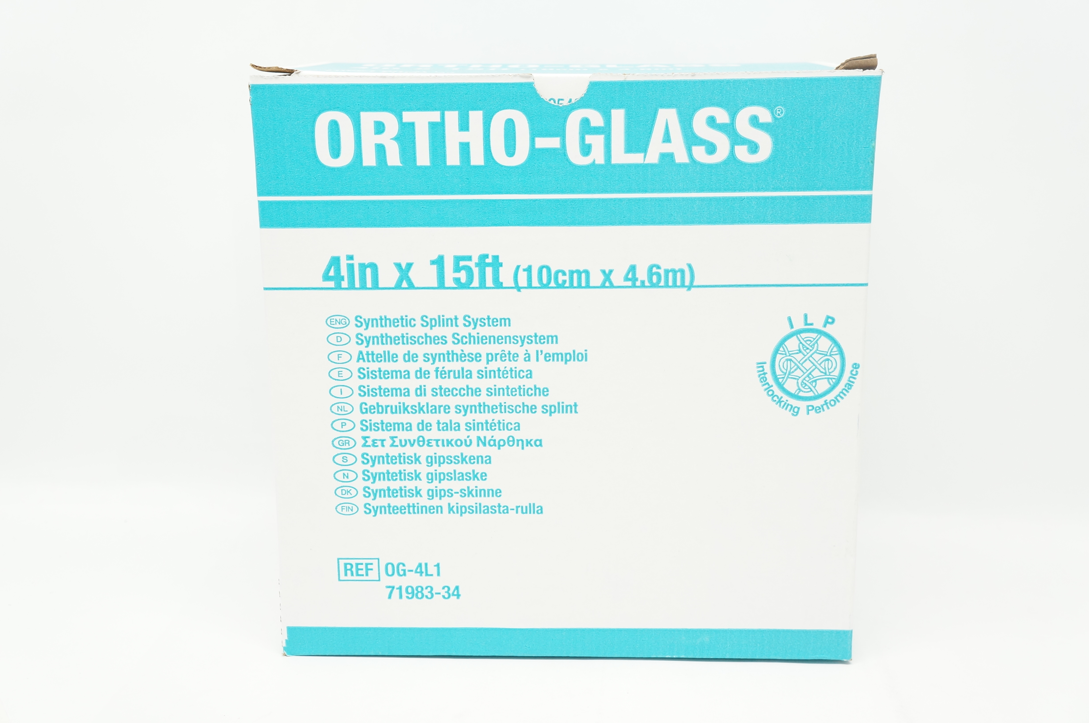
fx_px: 1269
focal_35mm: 42
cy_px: 362
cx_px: 544
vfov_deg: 31.8
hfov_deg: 46.4
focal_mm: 28
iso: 800
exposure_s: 1/80
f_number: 5.6
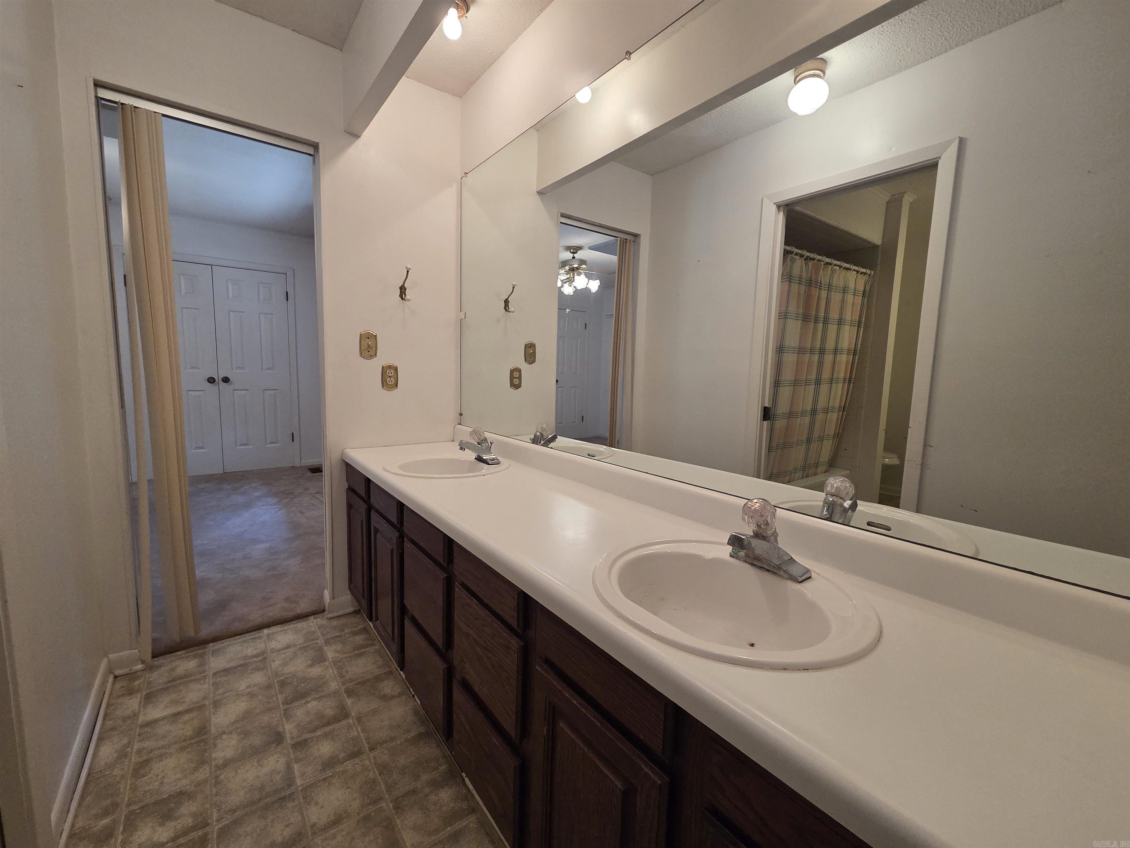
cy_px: 424
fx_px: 424
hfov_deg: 106.2
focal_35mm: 13
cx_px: 565
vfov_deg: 89.9
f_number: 2.2
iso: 320
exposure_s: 1/120
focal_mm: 2.2
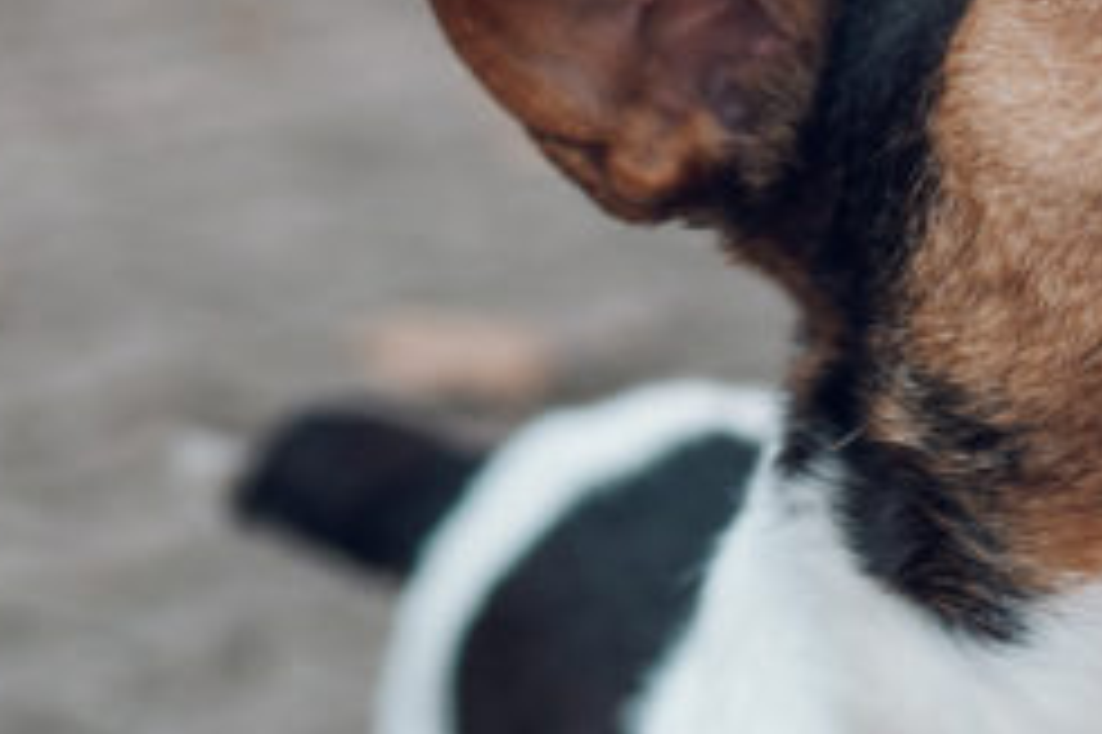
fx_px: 4466
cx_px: 436
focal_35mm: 146
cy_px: 254
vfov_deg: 9.4
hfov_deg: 14.1
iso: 100
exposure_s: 1/400
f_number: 2.8
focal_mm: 35
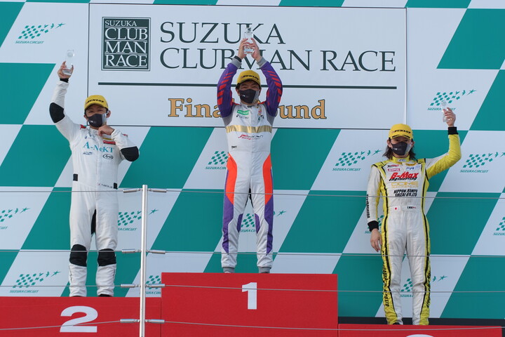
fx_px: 2525
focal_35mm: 180
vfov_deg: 7.6
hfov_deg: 11.4
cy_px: 168
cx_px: 252
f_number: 5.6
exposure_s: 1/142
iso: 100
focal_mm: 120
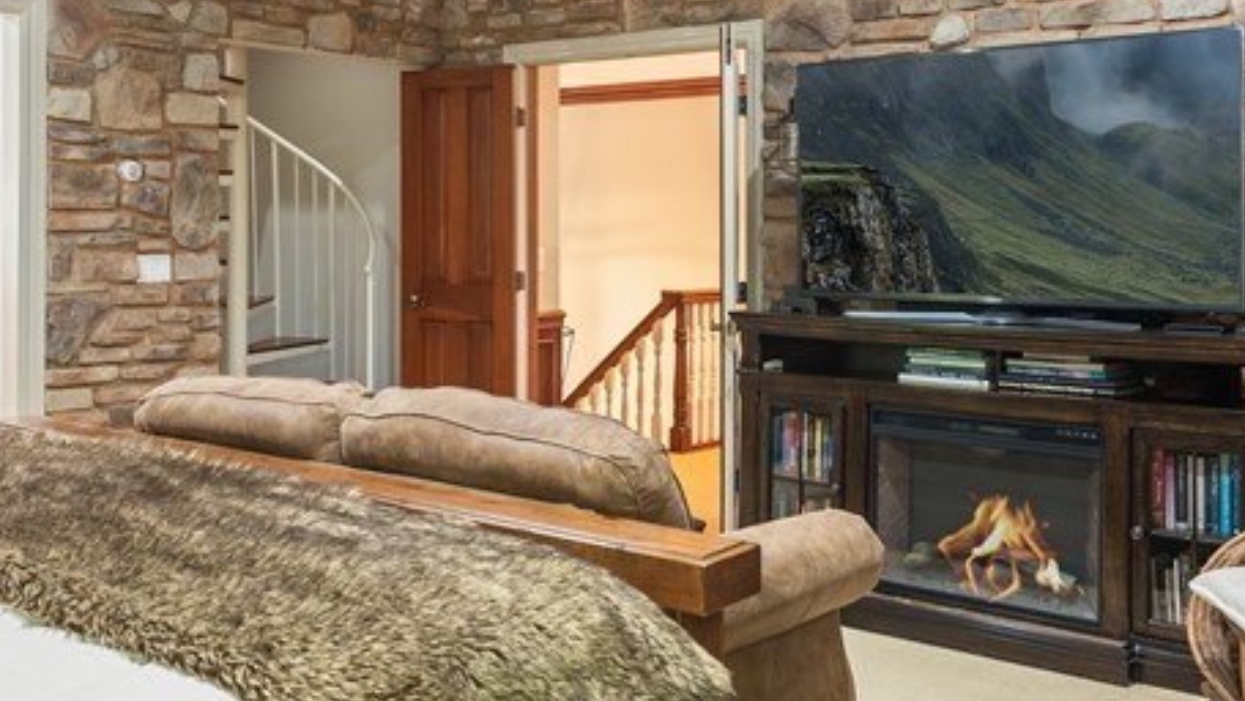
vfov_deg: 29.4
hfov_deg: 50.4
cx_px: 560
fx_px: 1321
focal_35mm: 40
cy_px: 205
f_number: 8
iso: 400
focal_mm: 16
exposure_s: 2
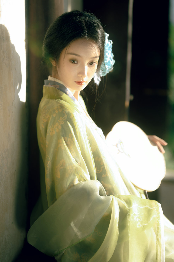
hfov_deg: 16.1
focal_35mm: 85
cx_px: 87
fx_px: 616
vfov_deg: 23.9
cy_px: 131
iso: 200
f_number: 1.6
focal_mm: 85
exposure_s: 1/1600
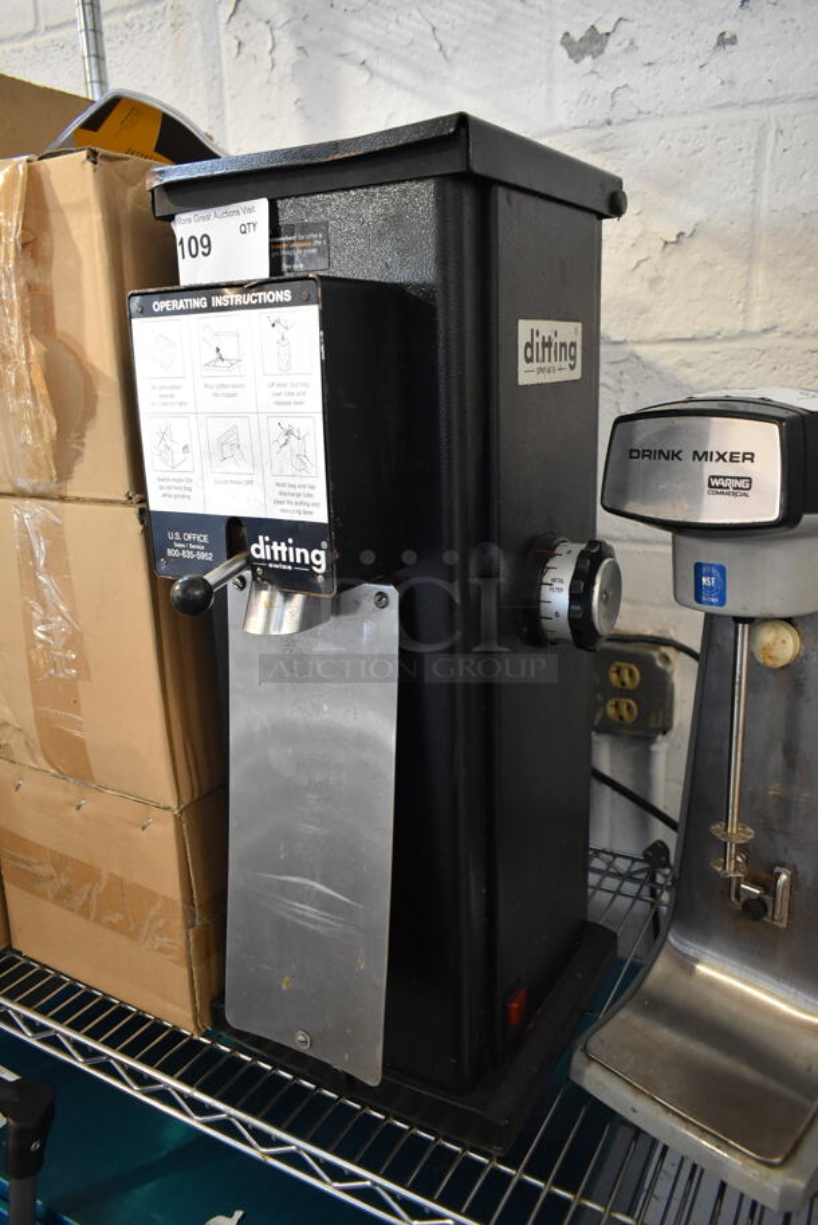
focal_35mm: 27
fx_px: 919
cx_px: 409
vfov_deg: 67.3
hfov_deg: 48.0
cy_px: 612
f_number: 3.5
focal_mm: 18
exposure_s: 1/30
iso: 1600
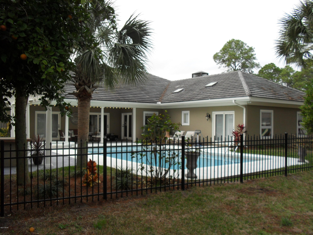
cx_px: 156
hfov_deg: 52.6
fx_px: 316
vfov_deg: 40.7
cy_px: 118
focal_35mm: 35
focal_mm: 6.3
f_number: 3.2
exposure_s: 1/90
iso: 100
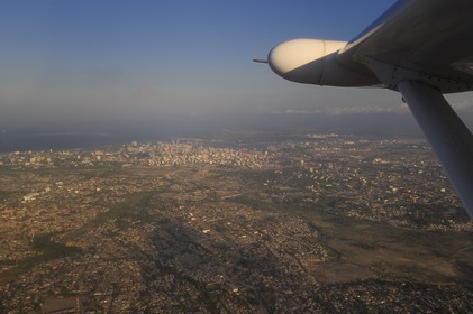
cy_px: 157
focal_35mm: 32
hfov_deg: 58.8
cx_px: 236
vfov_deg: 41.1
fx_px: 420
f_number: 8
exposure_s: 1/500
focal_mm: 32
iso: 200
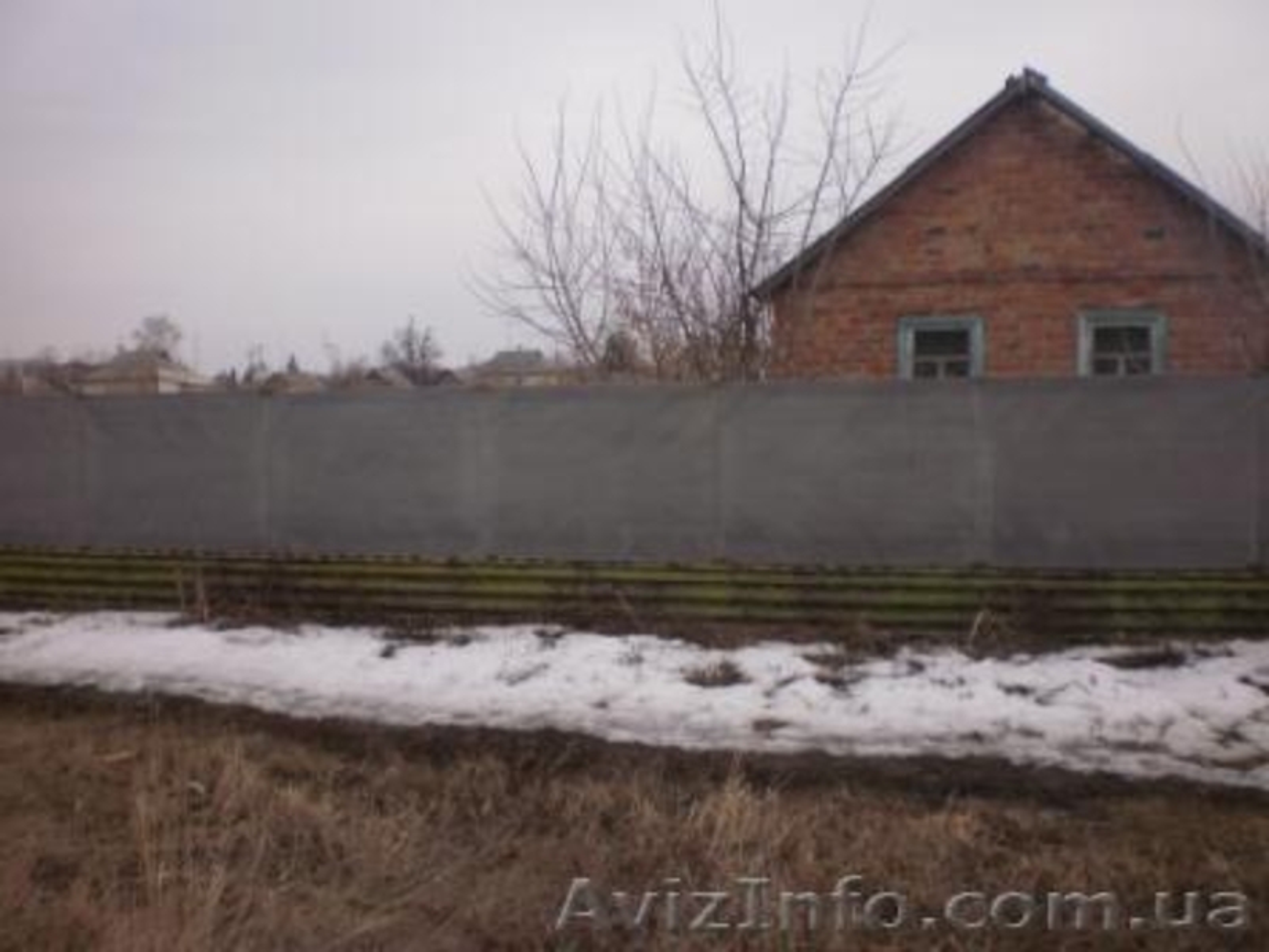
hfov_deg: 49.0
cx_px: 634
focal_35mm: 38
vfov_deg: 37.7
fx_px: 1393
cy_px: 476
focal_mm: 6.3
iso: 100
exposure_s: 1/400
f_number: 3.1
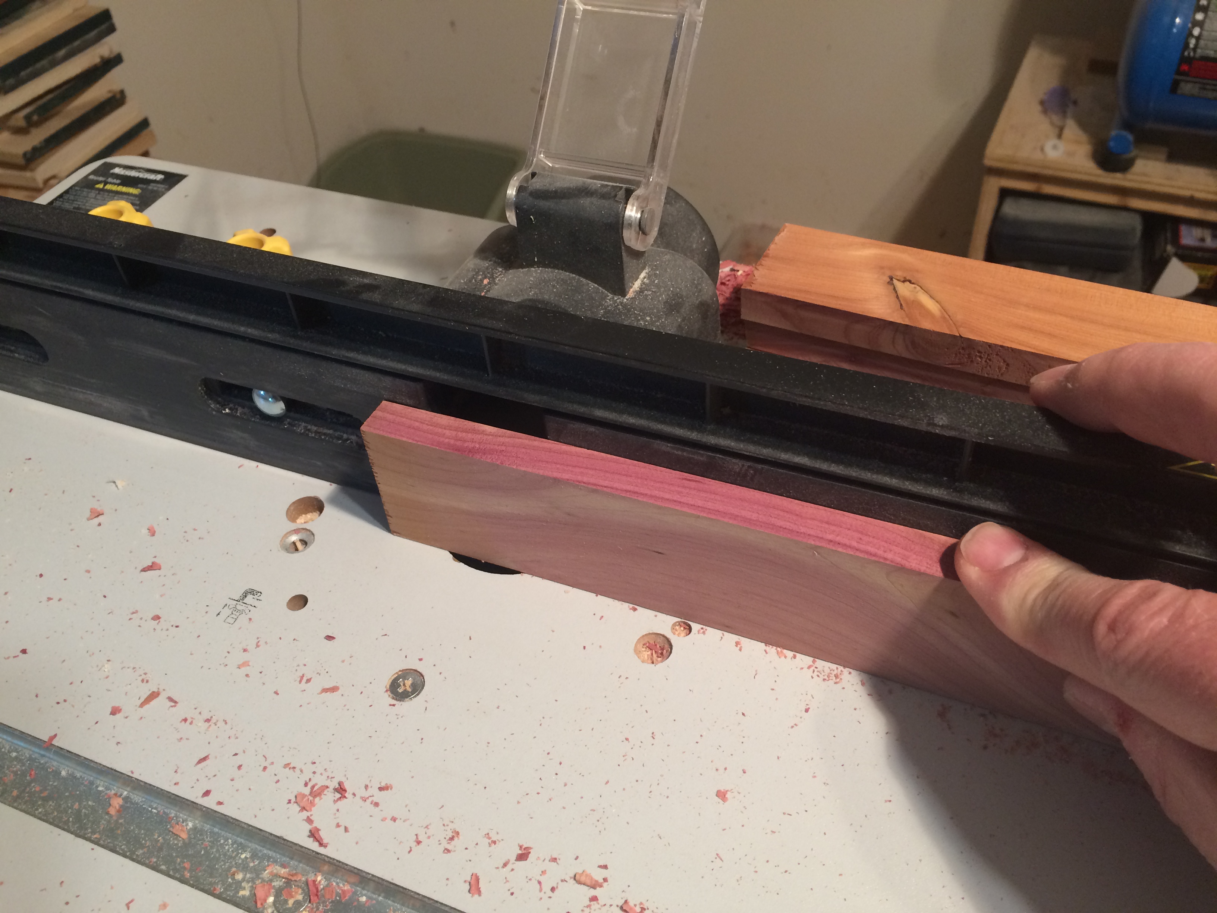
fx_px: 1020
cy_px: 456
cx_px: 608
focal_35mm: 29
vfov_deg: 48.2
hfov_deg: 61.7
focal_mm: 4.15
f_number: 2.2
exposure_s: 1/30
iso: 100
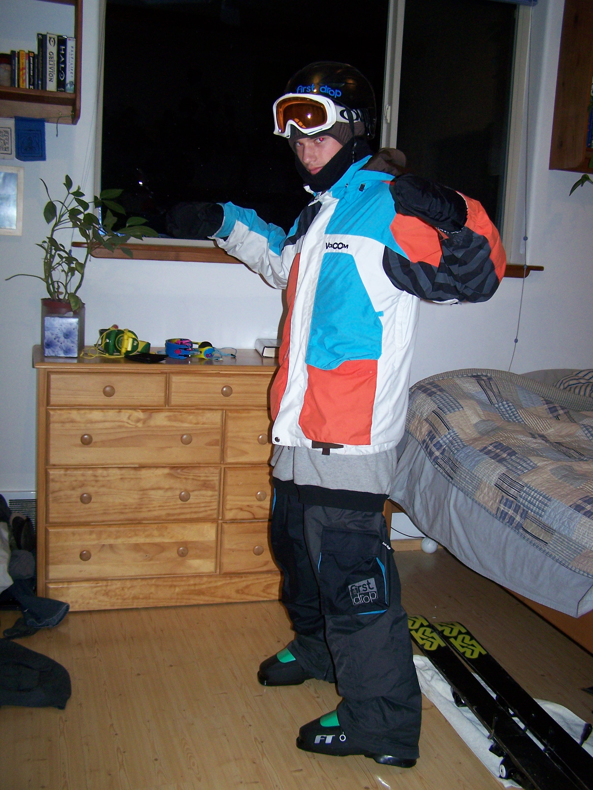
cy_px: 395
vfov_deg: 48.9
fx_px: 867
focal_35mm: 38
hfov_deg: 37.8
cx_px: 296
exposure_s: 1/60
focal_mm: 6.3
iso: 160
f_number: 2.8
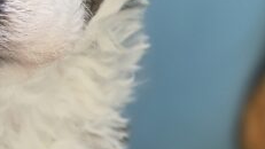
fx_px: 780
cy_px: 13
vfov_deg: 10.9
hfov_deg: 18.2
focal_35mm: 111
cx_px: -64
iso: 64
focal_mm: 6.3
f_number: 1.7
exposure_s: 1/120
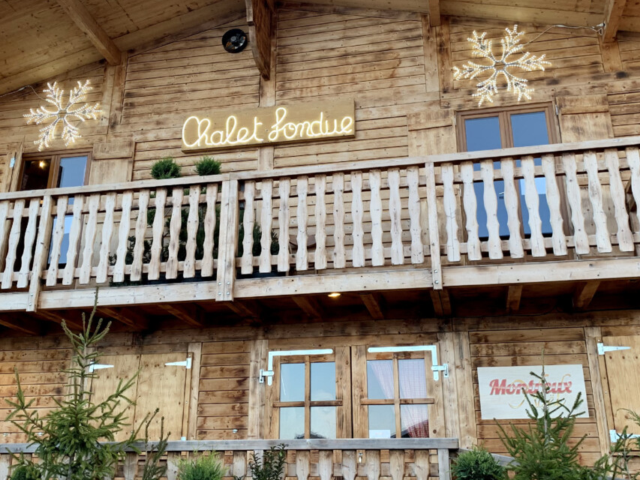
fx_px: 721
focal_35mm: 39
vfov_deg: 36.7
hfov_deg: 47.8
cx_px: 300
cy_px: 203
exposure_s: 1/121
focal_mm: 4.25
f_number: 1.8
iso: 25
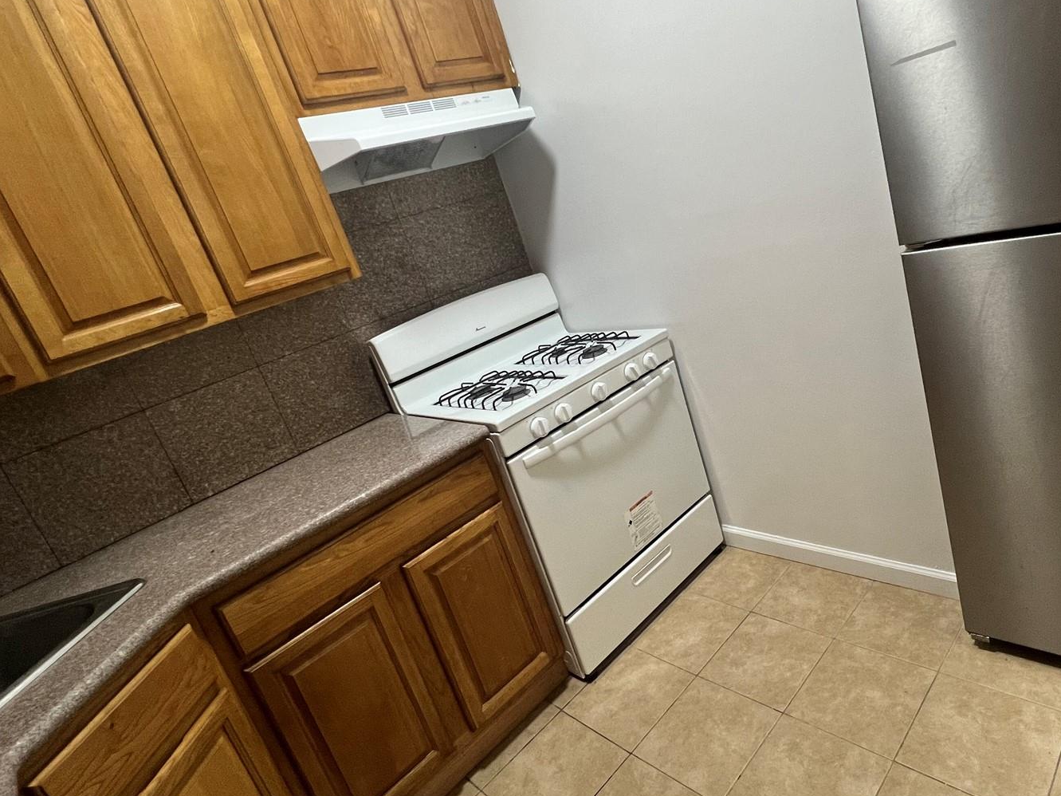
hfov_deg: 80.8
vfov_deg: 65.8
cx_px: 637
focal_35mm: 20
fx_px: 613
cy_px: 360
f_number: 1.8
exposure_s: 1/60
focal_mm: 1.57
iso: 200
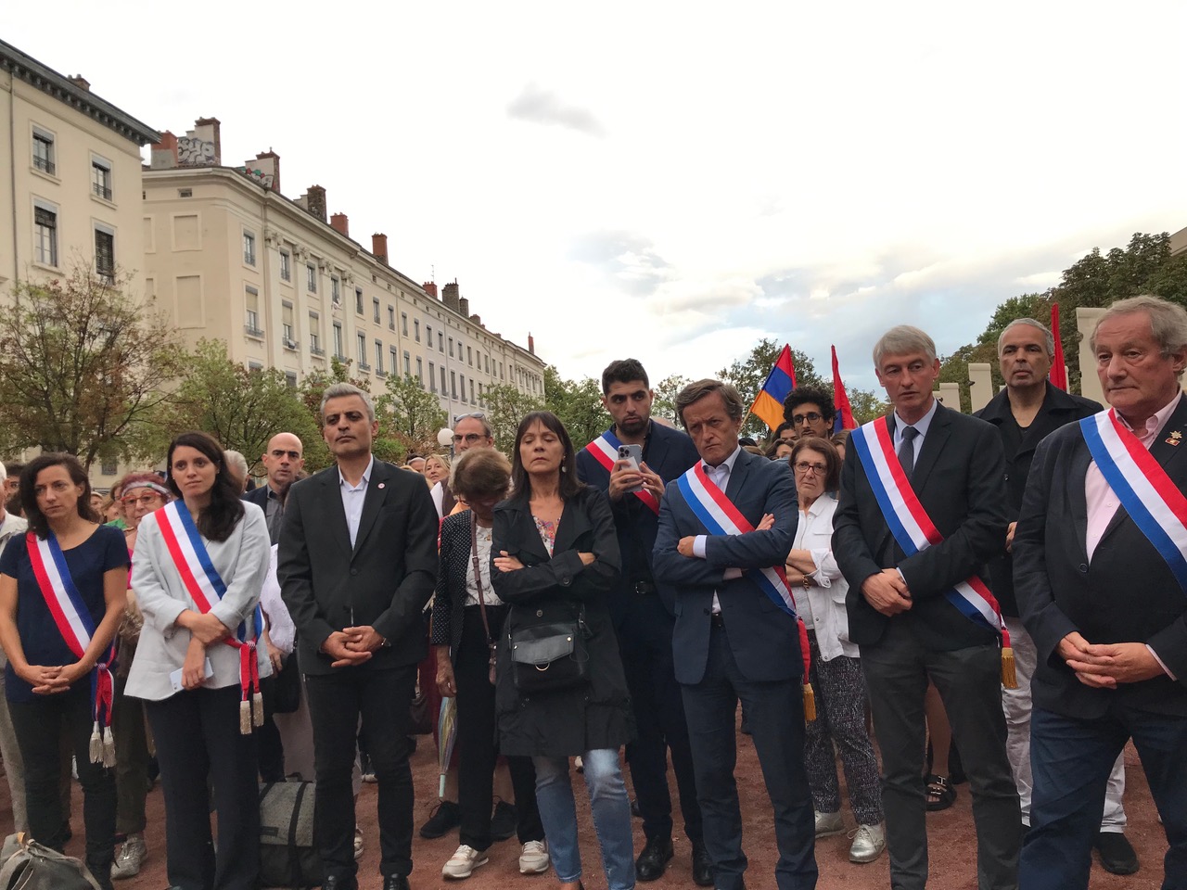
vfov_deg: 49.7
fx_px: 960
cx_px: 594
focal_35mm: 28
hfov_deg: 63.4
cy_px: 445
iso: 20
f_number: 1.8
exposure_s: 1/139
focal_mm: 3.99
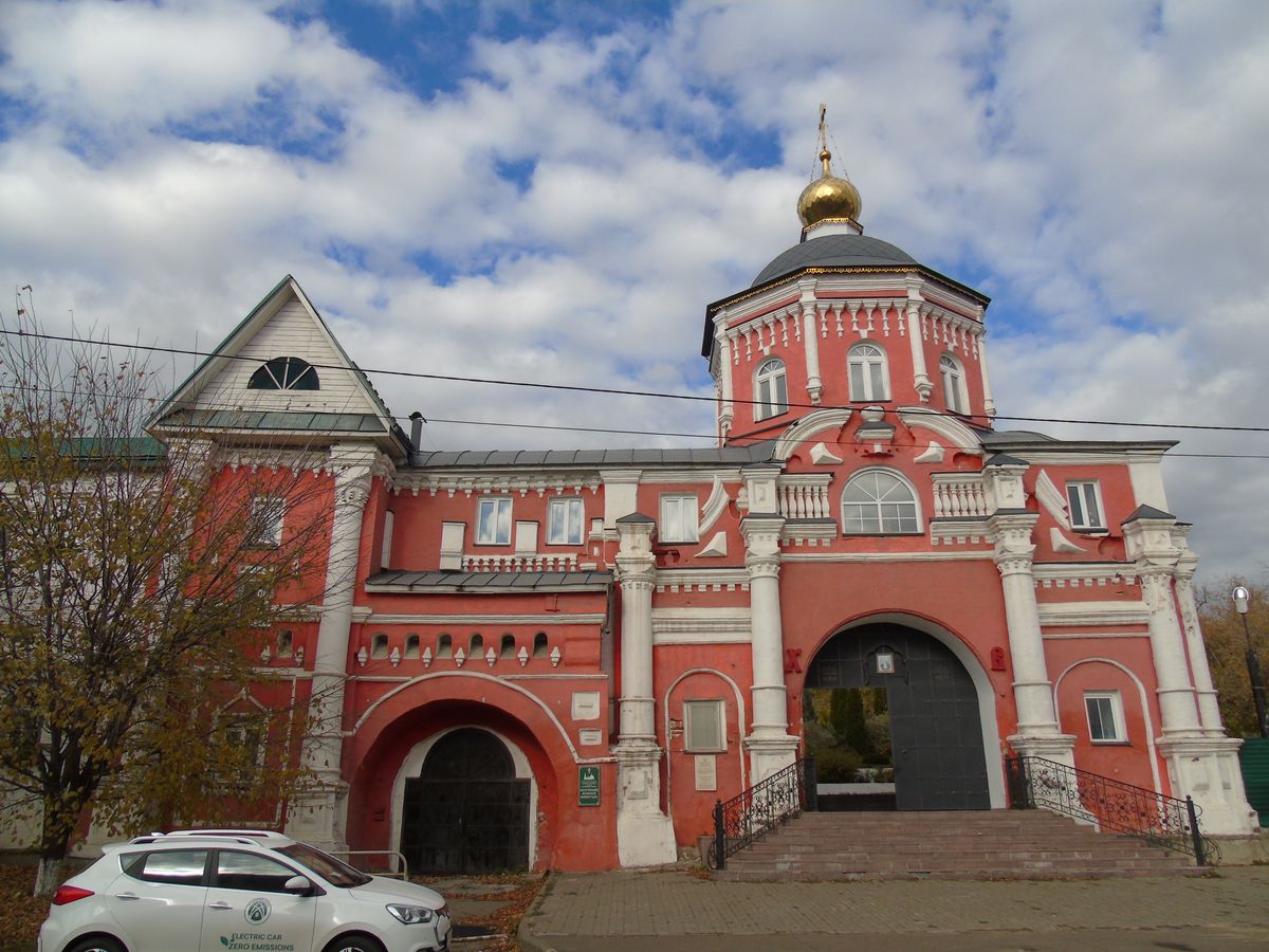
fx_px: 916
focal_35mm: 25
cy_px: 476
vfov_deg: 54.9
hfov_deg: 69.4
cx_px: 634
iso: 80
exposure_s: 1/1000
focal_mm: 4.4
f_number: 3.6
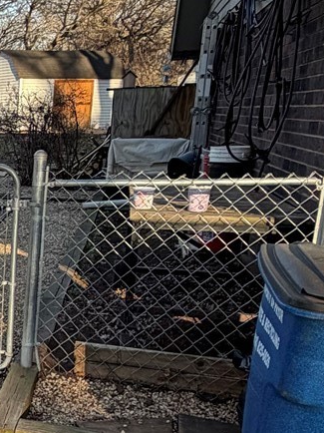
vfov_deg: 30.9
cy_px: 302
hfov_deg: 18.9
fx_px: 775
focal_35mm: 62
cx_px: -235
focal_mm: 2.22
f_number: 2.2
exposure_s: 1/502
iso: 64
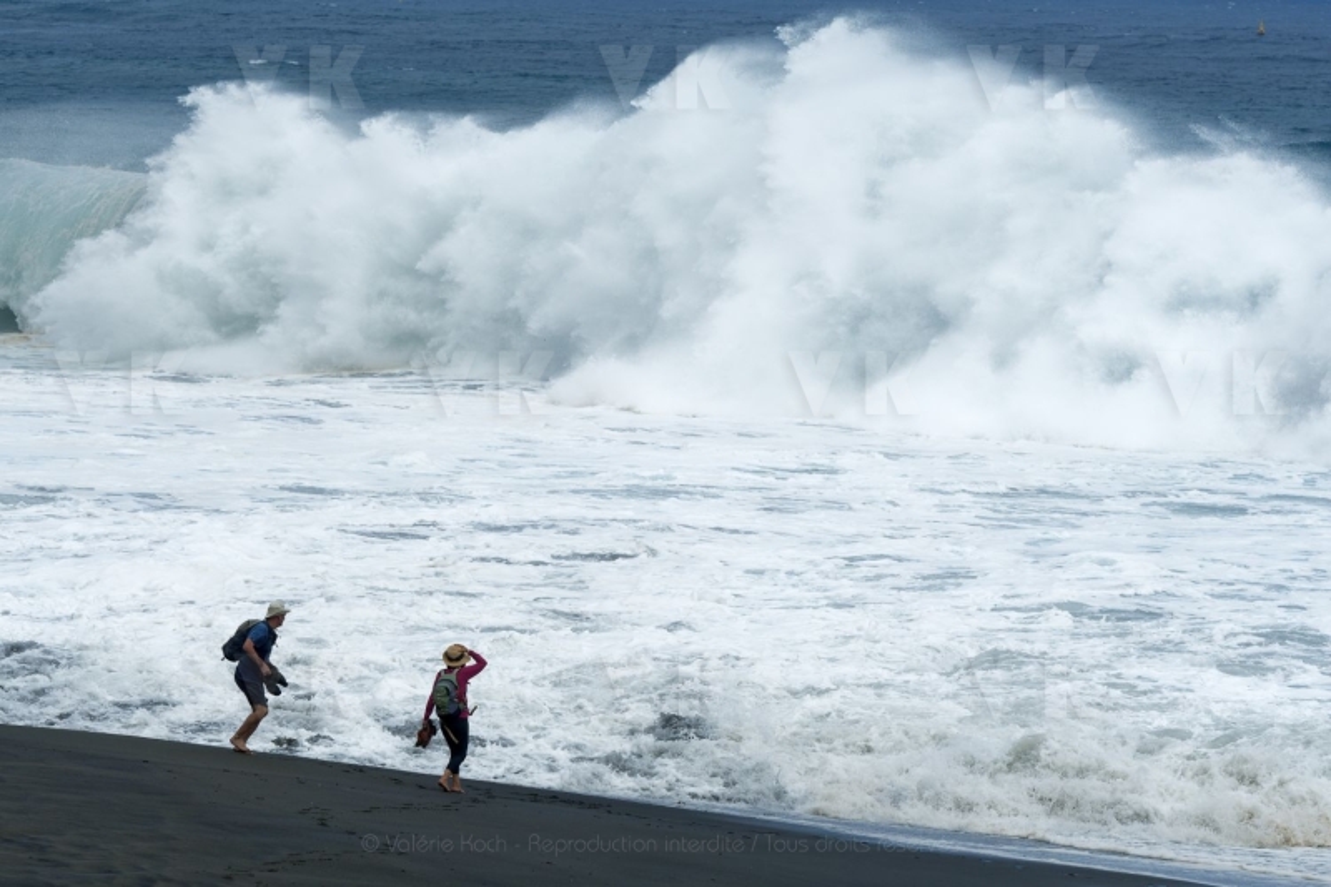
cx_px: 666
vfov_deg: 7.3
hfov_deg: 11.0
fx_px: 6912
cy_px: 444
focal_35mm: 187
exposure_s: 1/800
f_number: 8
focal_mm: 125
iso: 100
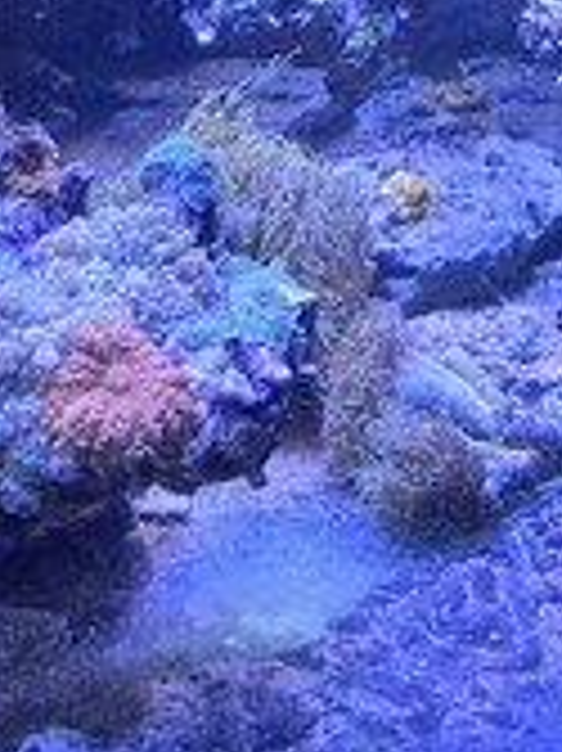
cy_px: -63
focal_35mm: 69
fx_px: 1496
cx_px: 618
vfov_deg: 26.1
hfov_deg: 20.3
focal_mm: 6.3
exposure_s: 1/63.5
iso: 50
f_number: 1.7
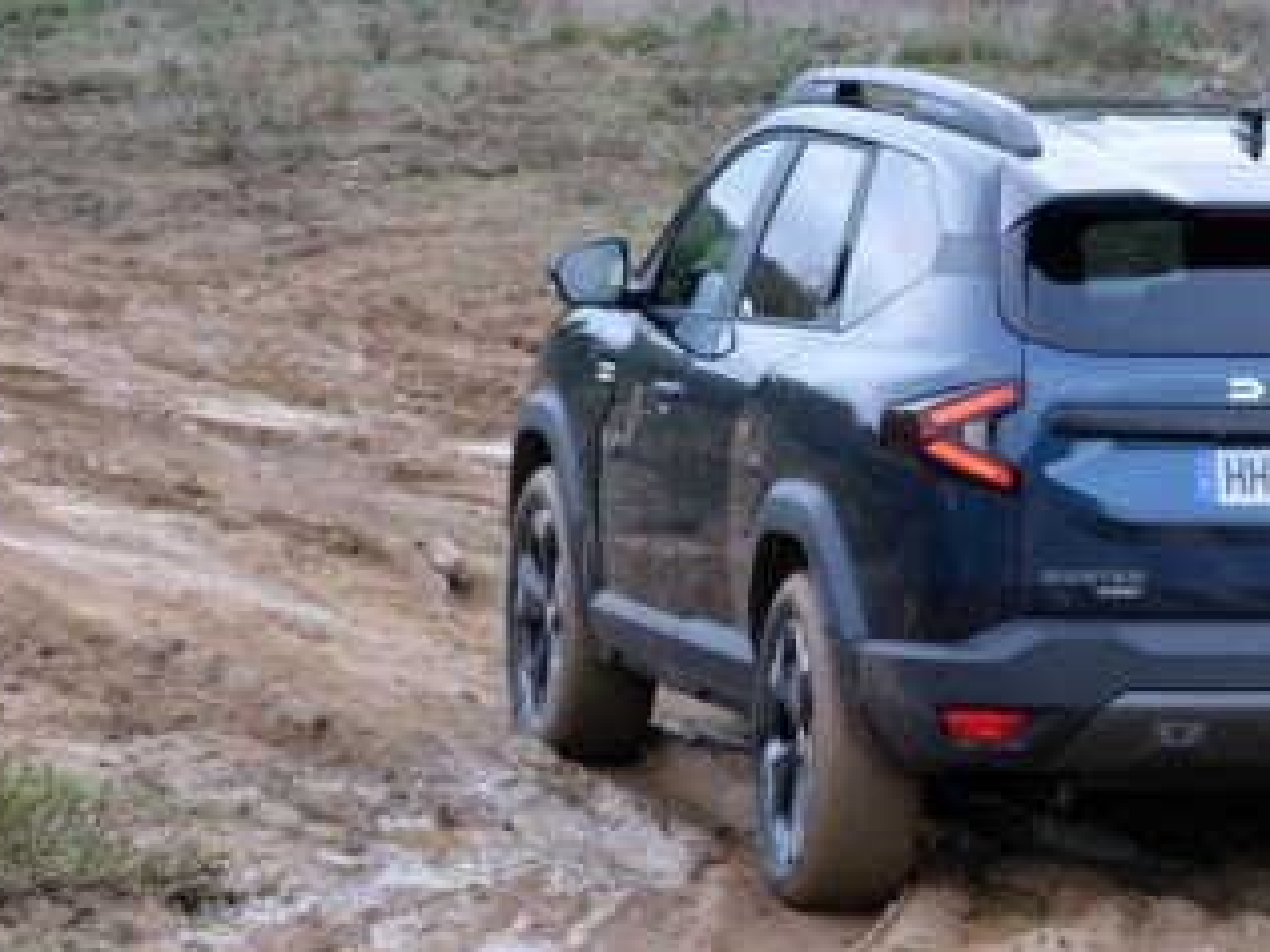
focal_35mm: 177
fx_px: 6494
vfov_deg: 8.4
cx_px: 896
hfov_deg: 11.2
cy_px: 420
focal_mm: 55
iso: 200
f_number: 4
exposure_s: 1/160
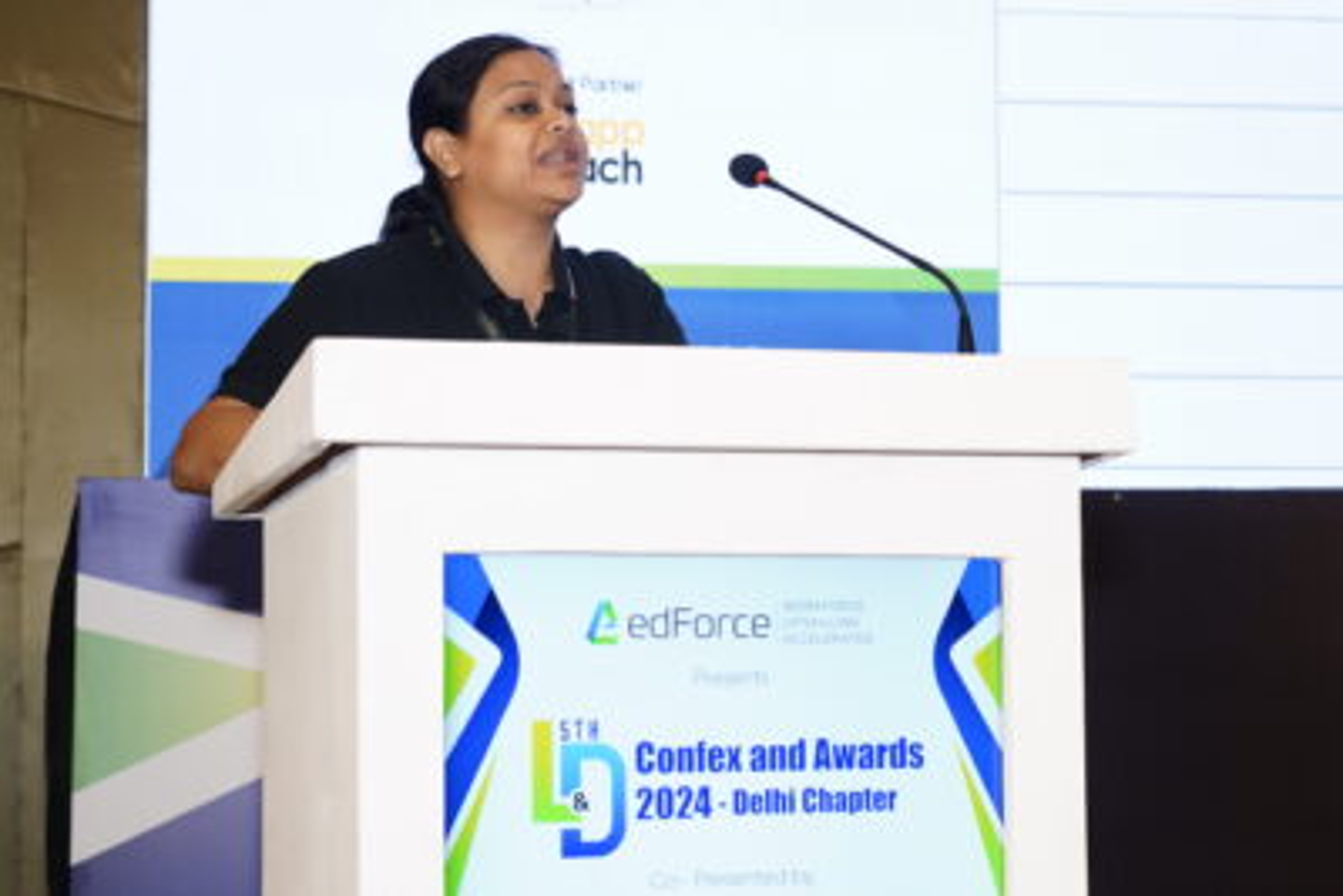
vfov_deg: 18.2
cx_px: 672
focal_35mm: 75
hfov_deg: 27.0
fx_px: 2799
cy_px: 448
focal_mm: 50
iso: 1250
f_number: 4
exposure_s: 1/160
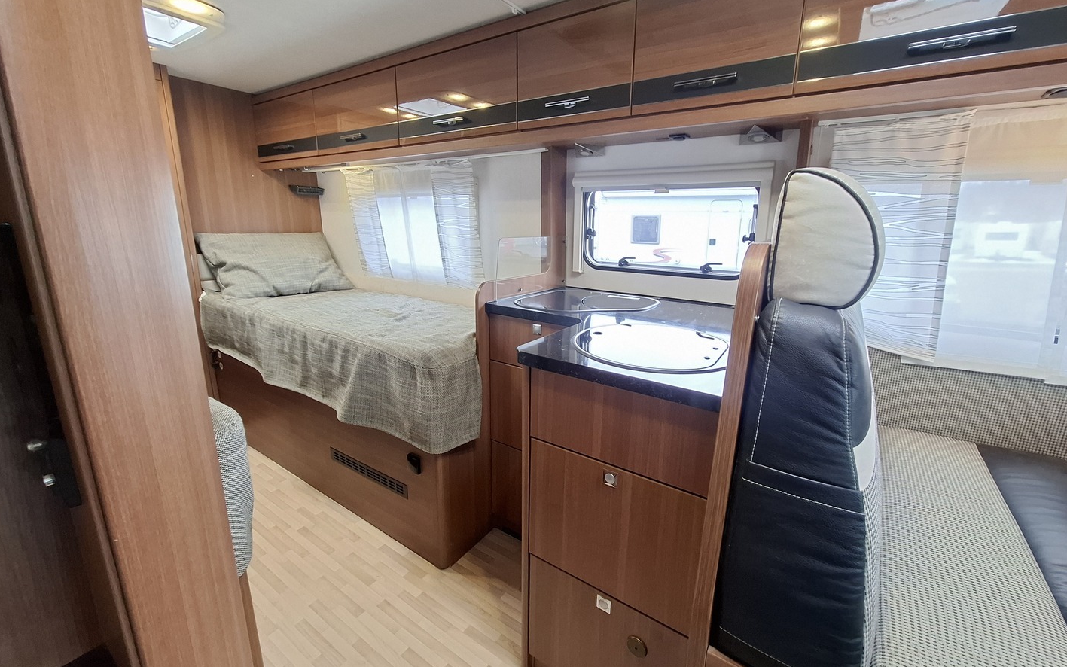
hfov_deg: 105.3
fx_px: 407
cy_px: 318
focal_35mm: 14
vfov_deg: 78.6
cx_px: 538
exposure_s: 1/25
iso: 160
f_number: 2.2
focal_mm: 1.74
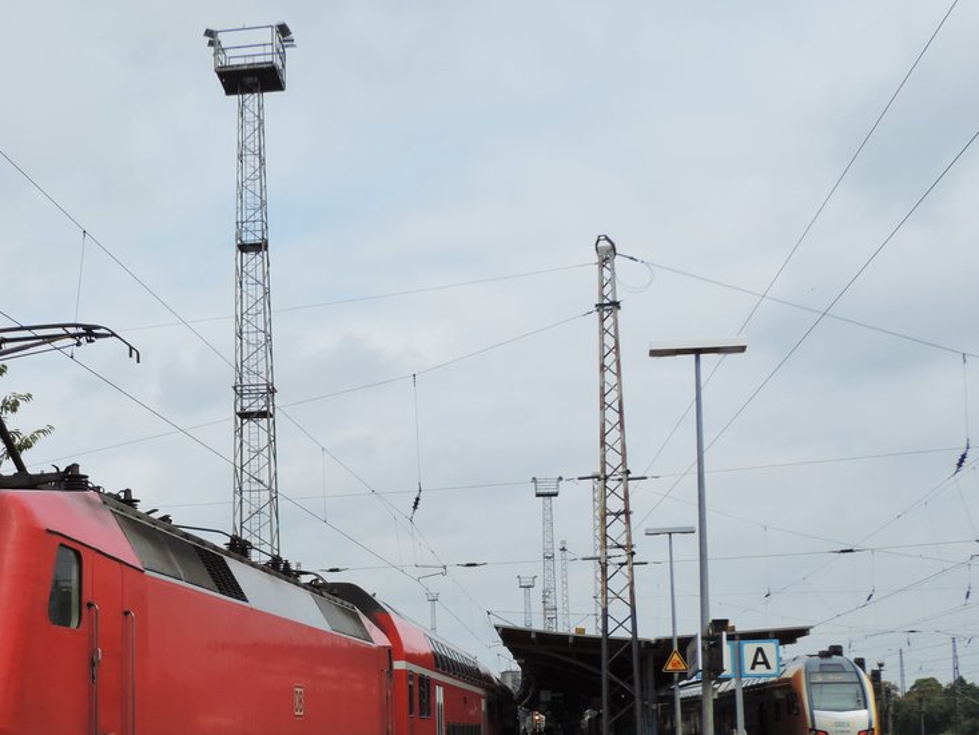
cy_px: 555
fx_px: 1527
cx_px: 215
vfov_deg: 26.7
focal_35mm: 54
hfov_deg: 34.6
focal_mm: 5.8
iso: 80
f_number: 3.2
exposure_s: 1/1250
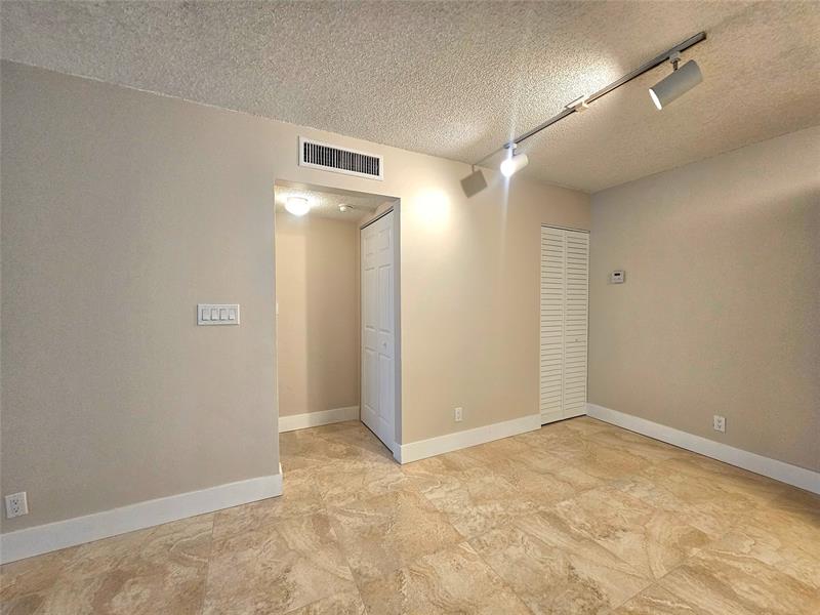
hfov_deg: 106.2
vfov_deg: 89.9
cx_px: 410
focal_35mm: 13
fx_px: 308
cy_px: 308
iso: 160
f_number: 2.2
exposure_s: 1/60.2
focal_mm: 2.2
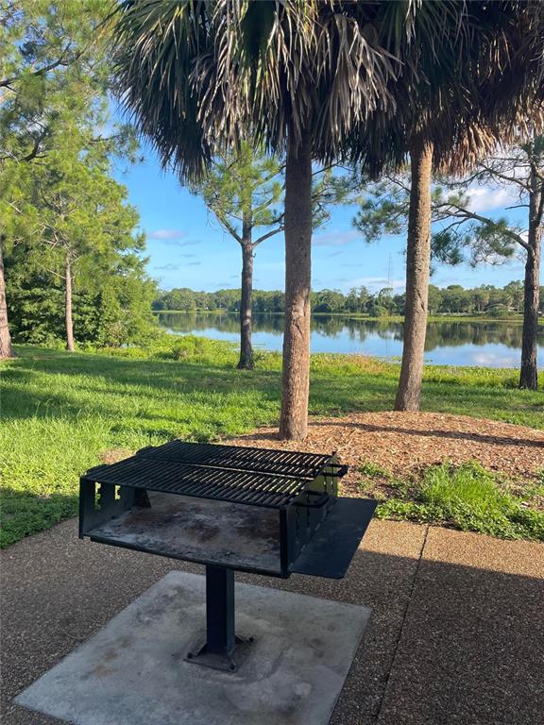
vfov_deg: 67.3
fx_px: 545
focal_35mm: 26
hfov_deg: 53.1
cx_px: 272
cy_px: 362
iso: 32
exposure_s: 1/1114
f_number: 1.6
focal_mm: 4.2
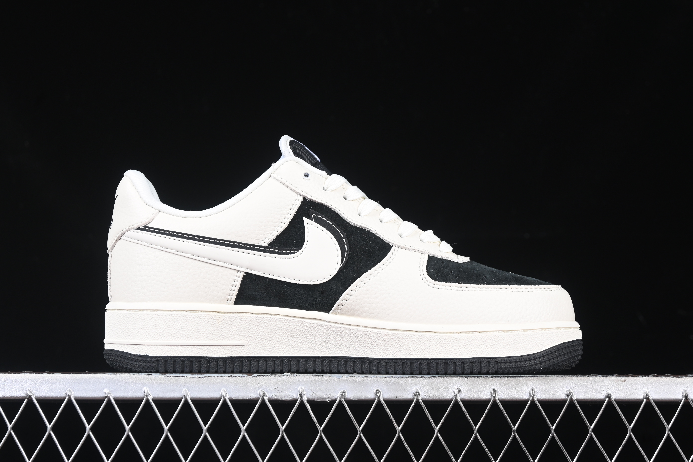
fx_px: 1444
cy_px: 231
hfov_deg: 27.0
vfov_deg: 18.2
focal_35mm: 75
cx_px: 346
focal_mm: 50
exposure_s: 1/60
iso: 160
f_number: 6.3
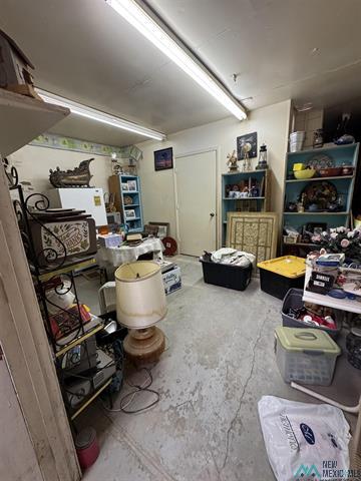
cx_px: 180
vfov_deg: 102.1
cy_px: 240
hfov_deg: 85.7
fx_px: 195
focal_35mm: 14
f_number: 2.2
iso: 320
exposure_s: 1/120
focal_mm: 2.22
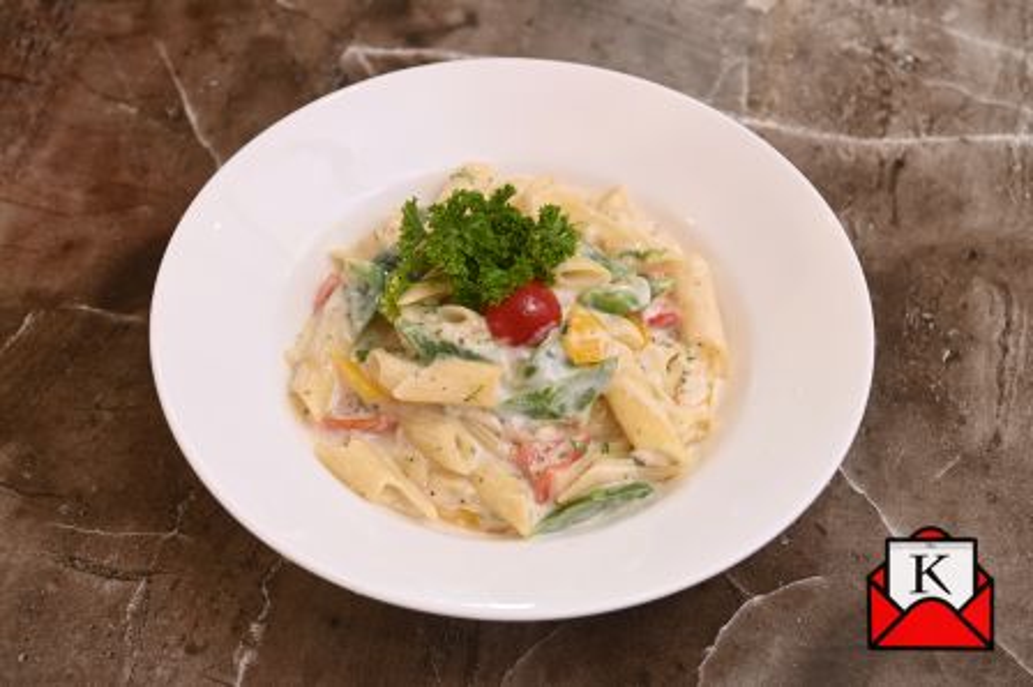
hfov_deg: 31.0
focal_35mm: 65
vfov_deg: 20.9
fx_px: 1864
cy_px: 344
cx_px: 516
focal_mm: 65
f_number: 7.1
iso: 640
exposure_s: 1/125
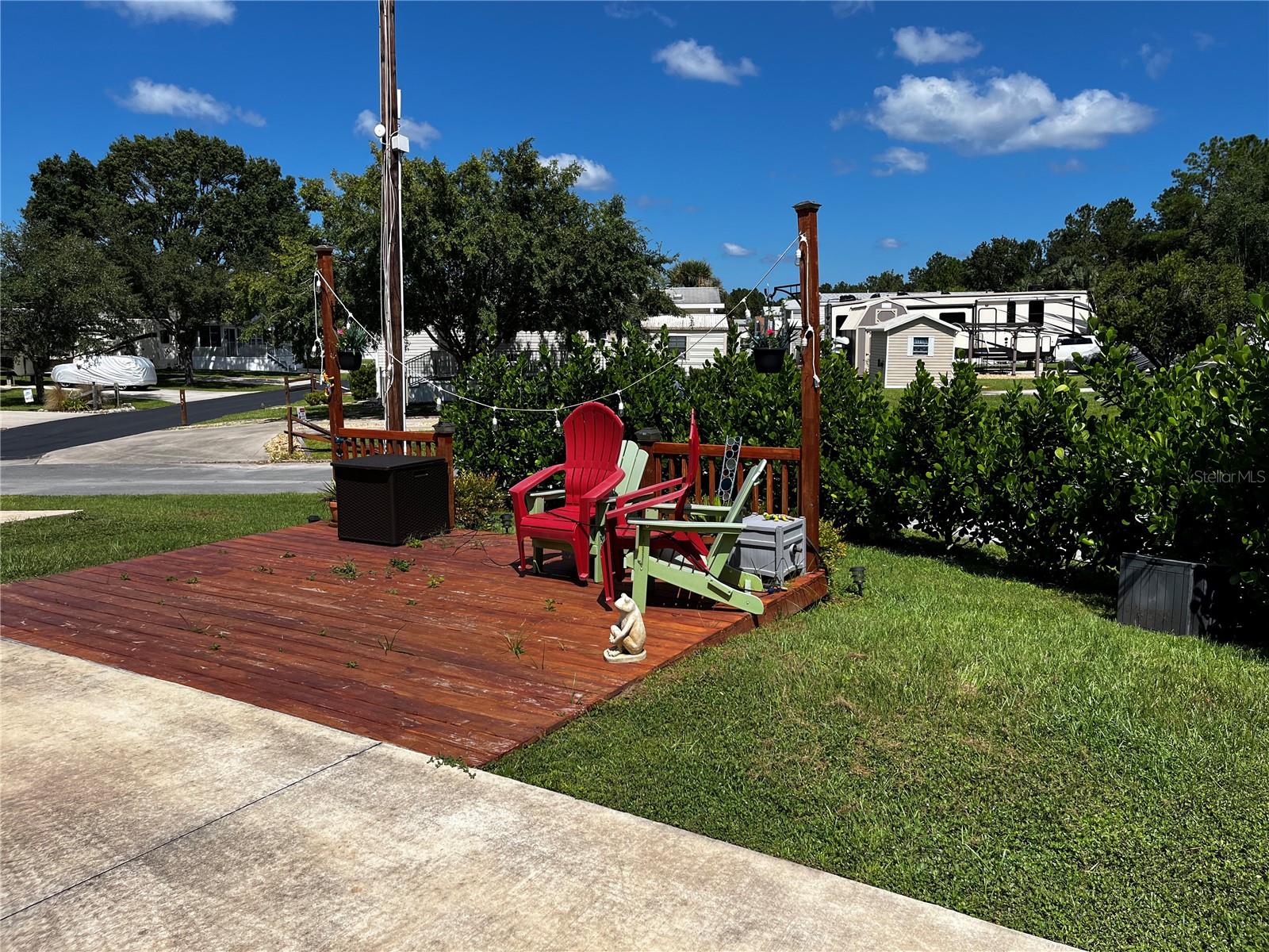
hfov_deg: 67.3
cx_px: 634
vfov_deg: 53.1
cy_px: 476
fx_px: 953
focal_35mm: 26
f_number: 1.6
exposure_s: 1/4310
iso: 50
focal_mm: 5.1
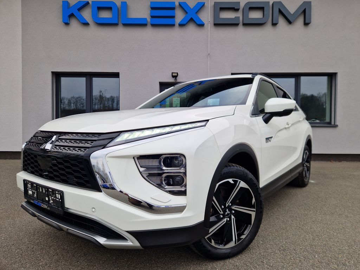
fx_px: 239
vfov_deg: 58.9
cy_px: 135
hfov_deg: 73.9
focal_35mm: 23
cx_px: 180
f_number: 1.8
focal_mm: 5.4
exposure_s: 1/3448
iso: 50
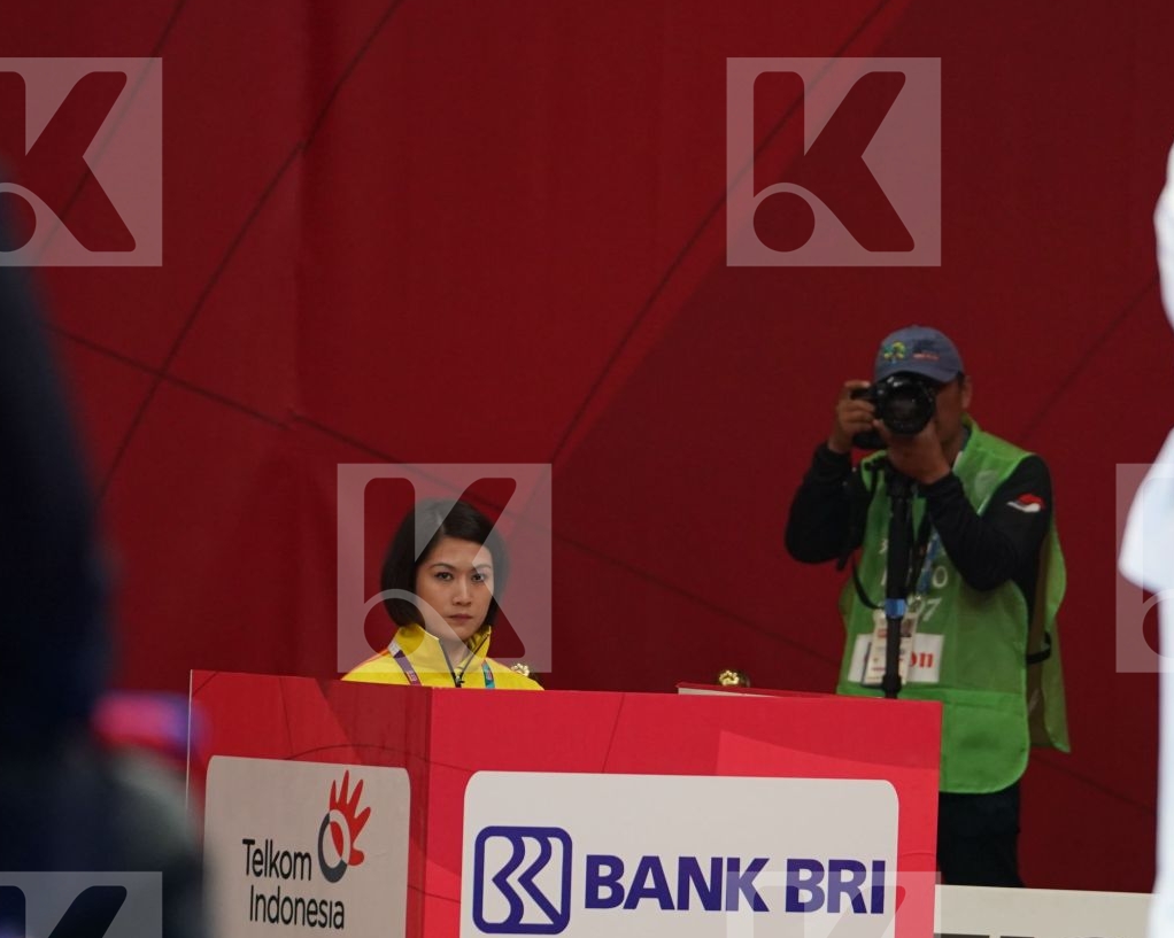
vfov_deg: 3.3
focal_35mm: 463
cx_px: 834
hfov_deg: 4.2
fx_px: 16083
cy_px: 568
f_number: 4
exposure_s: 1/500
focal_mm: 280
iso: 2500
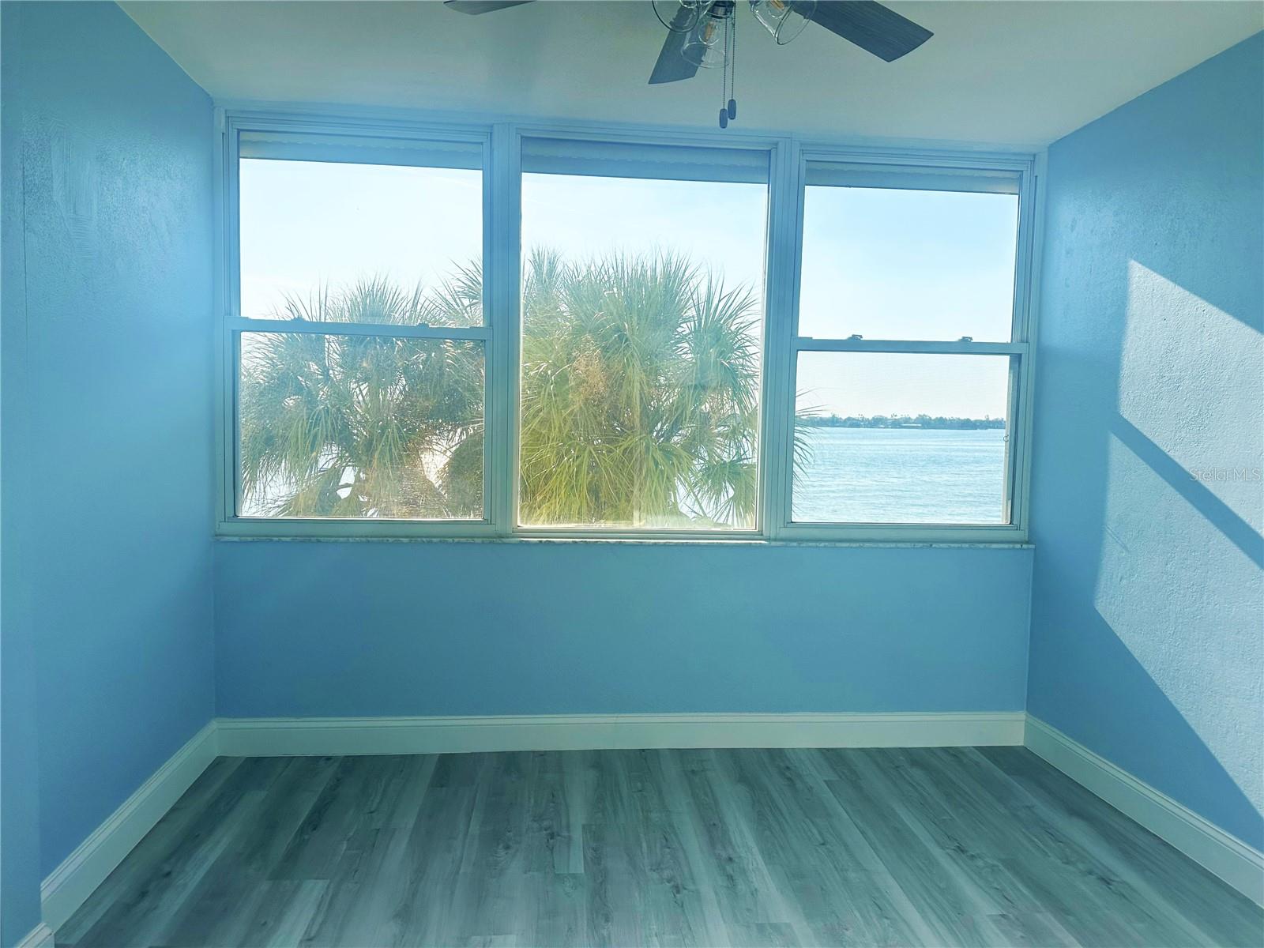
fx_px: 876
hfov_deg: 71.6
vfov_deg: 56.8
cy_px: 474
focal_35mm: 24
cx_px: 632
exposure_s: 1/5263
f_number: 1.78
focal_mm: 6.86
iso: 80
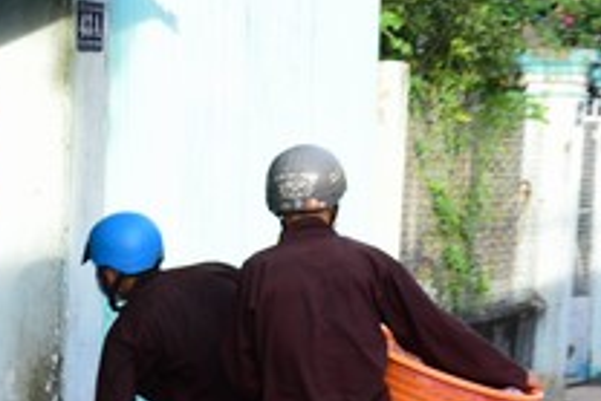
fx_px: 2406
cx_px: 61
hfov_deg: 14.1
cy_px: 456
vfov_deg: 9.4
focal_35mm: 144
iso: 250
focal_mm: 46
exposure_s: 1/100
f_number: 6.3
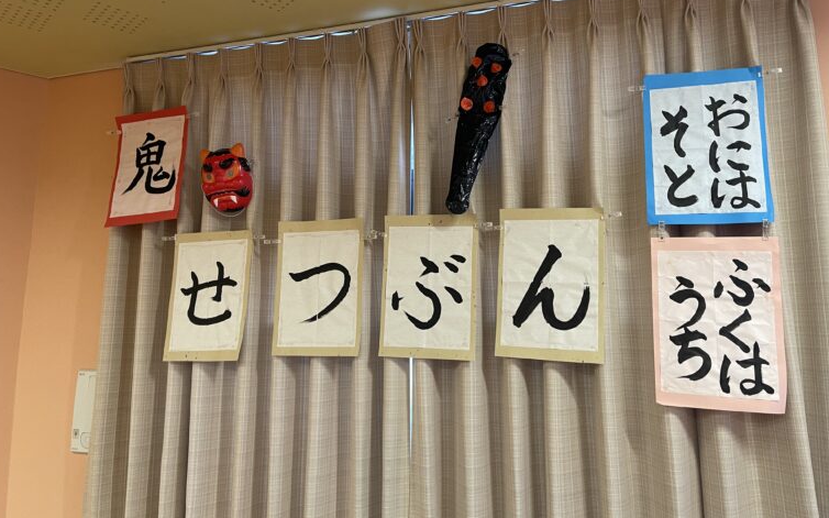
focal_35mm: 27
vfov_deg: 45.8
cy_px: 211
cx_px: 408
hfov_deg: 68.4
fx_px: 610
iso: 125
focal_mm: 5.1
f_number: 1.6
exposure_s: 1/60
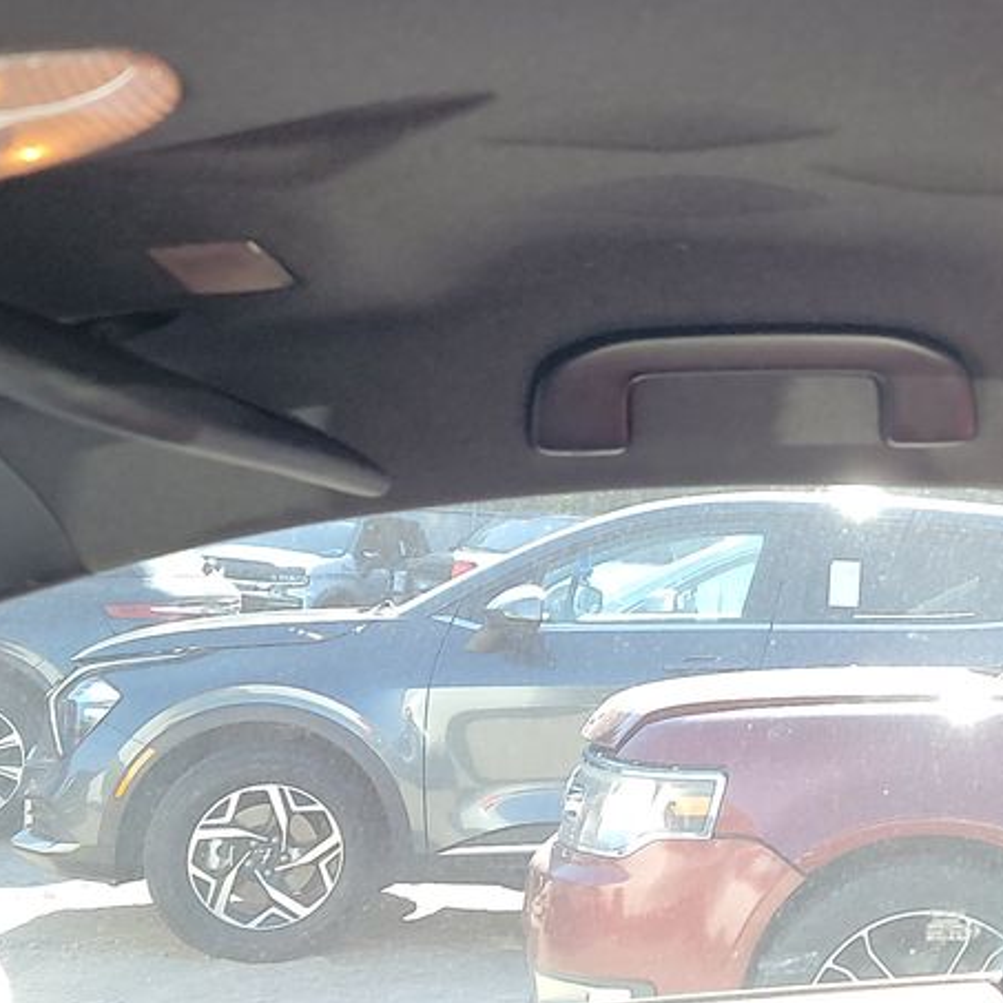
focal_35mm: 75
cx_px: 1089
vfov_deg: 23.1
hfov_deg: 21.9
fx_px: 2459
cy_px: 458
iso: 206
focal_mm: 6.7
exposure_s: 1/59
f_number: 1.8
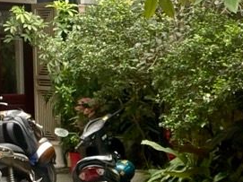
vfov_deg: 16.6
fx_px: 610
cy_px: 181
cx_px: 169
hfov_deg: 22.4
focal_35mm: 87
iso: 25
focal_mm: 2.71
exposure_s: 1/121
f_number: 2.2
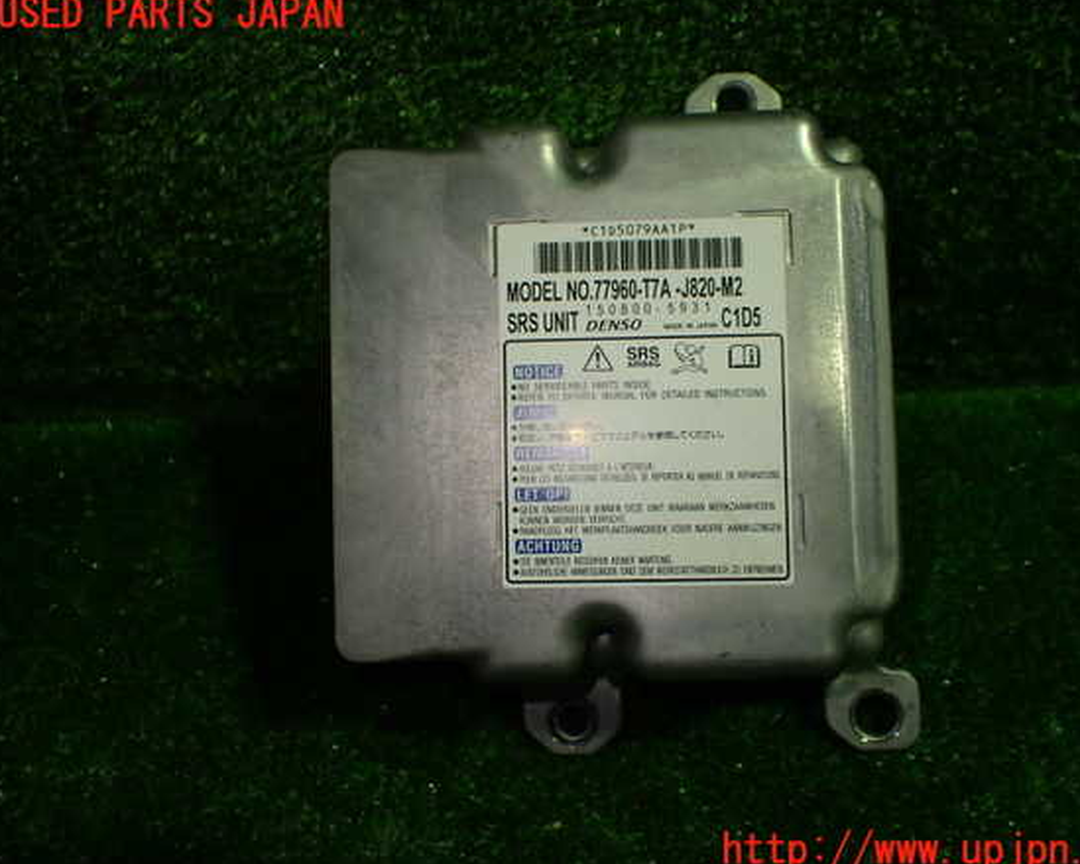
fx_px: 1023
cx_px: 576
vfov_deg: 45.8
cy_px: 433
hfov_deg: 55.6
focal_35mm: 32
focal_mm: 5.4
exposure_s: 1/125
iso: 160
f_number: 2.3
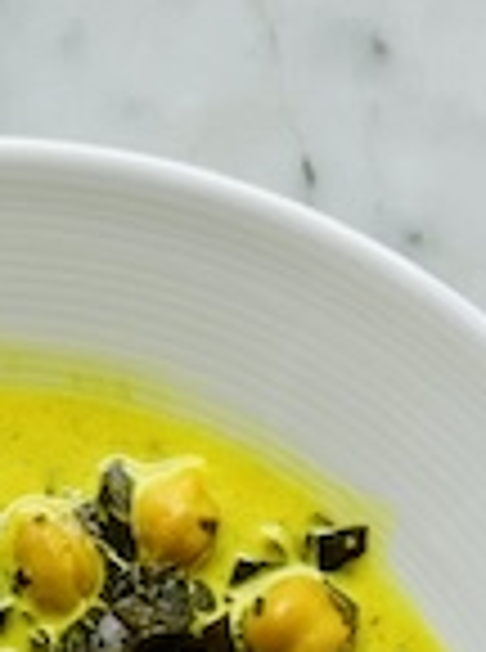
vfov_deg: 15.1
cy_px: 1014
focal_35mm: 120
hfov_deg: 12.2
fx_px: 2256
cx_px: 36
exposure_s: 1/140
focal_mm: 4.2
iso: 32
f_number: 1.6
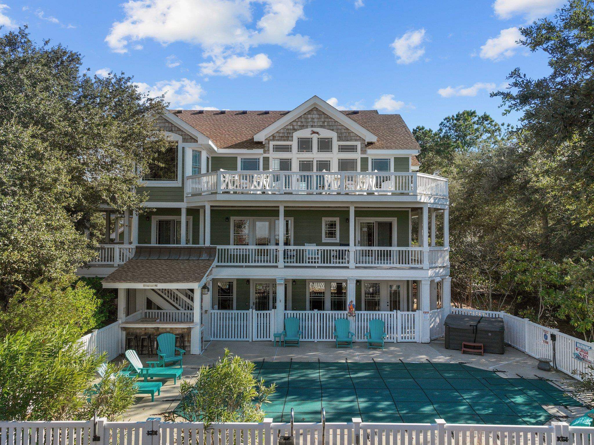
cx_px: 297
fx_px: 412
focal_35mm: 24
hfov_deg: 71.6
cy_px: 222
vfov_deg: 56.8
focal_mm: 12.29
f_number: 2.8
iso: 160
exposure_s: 1/1250
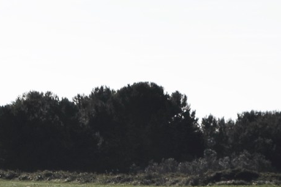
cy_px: 127
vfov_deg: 3.2
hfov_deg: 4.8
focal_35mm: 432
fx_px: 3369
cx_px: 110
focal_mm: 55
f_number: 9
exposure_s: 1/320
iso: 100
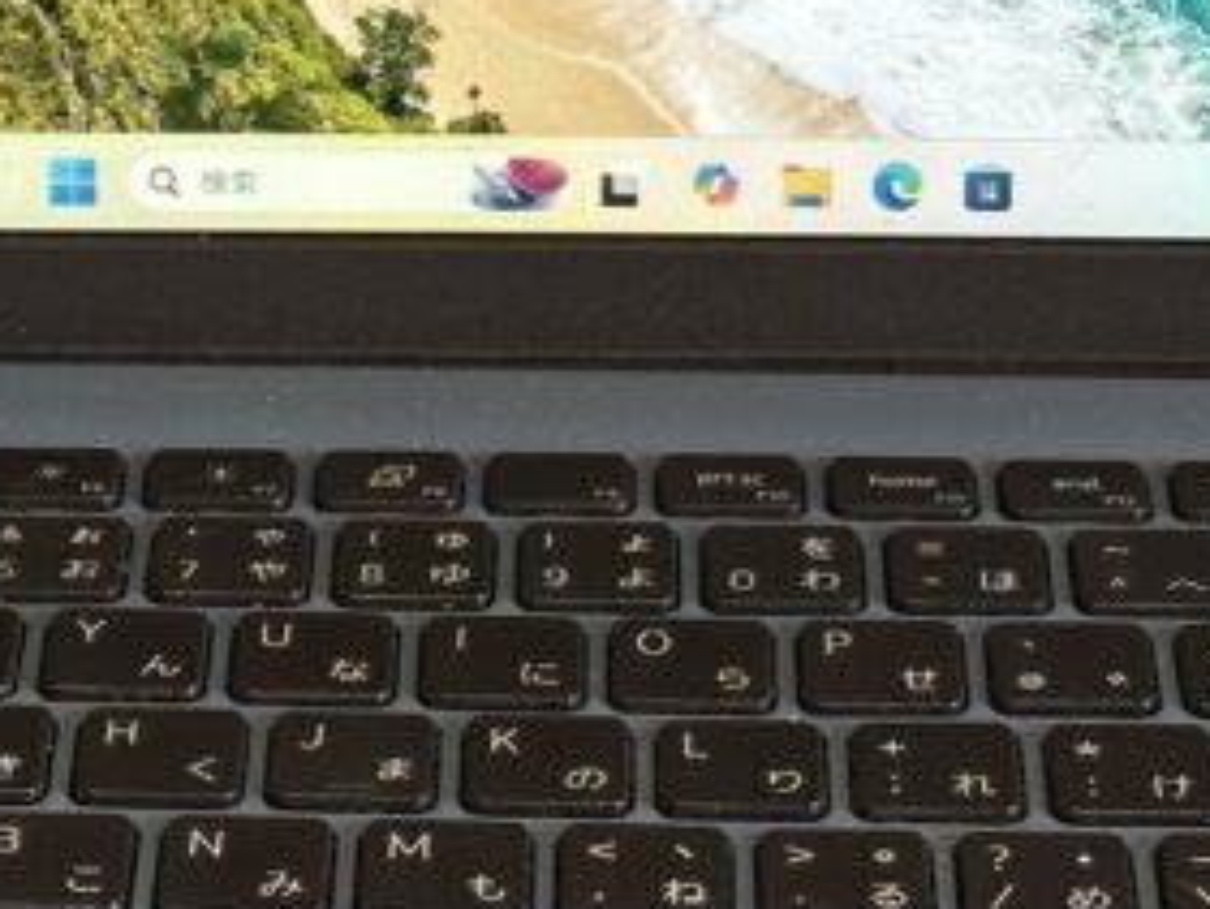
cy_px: -220
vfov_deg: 8.4
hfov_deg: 11.3
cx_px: 439
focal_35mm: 175
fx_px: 6120
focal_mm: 6.86
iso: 80
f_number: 1.78
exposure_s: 1/50
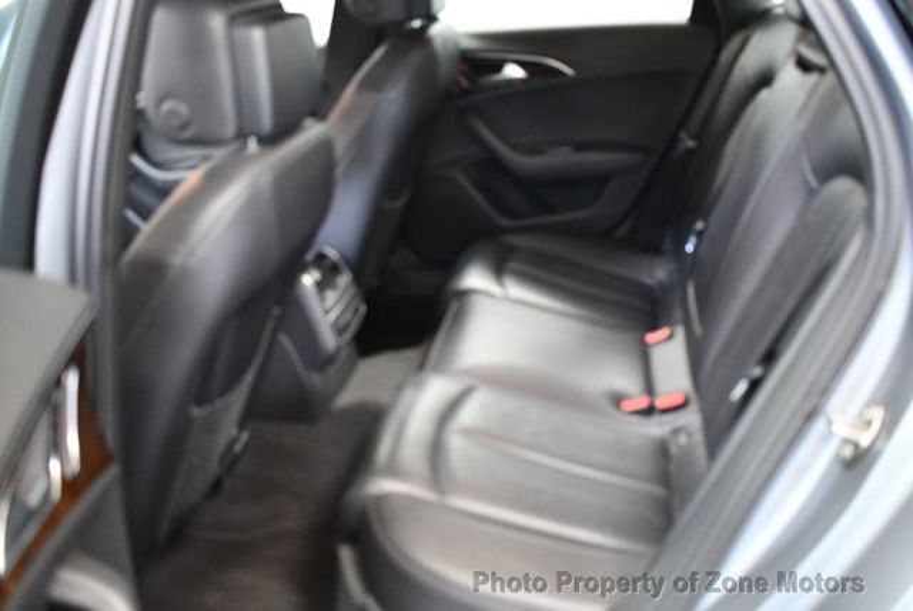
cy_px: 306
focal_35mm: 36
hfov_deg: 53.1
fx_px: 914
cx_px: 456
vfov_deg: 36.9
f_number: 3.5
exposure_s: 1/60
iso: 3600
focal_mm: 18
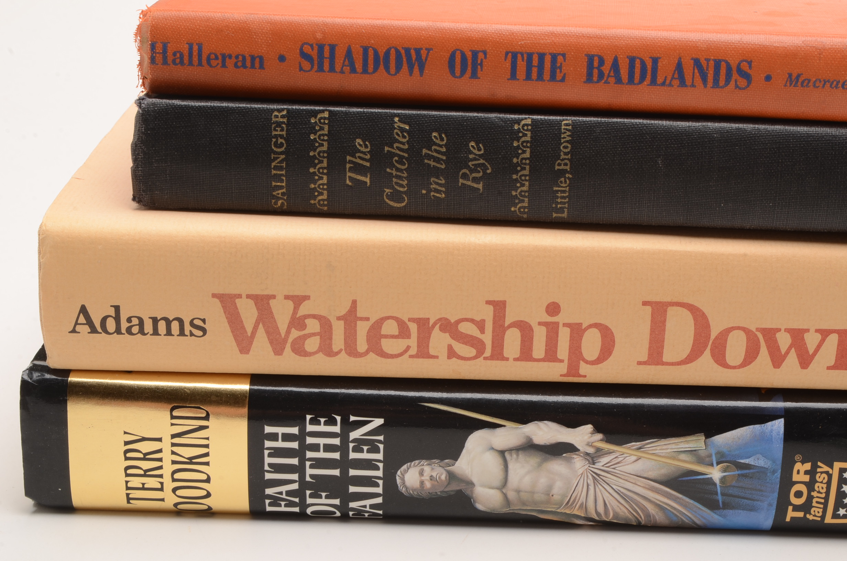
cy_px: 280
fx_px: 1585
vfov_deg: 20.1
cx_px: 424
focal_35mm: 68
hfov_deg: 29.9
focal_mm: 45
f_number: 25
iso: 100
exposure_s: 1/160
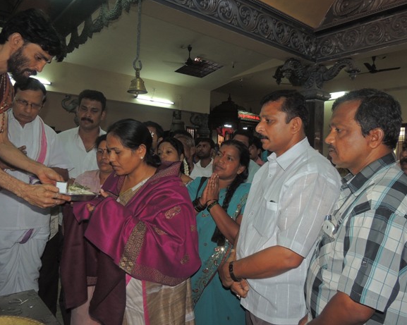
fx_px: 313
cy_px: 168
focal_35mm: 26
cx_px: 198
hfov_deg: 66.0
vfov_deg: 54.9
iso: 200
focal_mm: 4.3
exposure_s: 1/30
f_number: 3
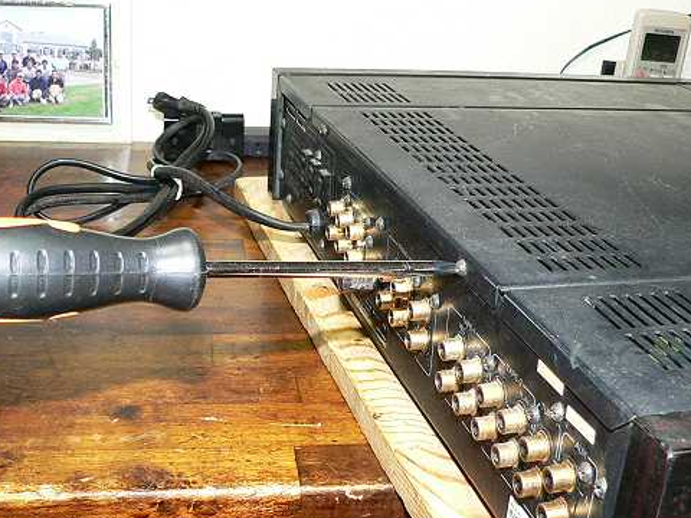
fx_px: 958
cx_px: 374
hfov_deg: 39.6
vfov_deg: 30.2
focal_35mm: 48
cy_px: 285
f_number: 2.8
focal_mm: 6
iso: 400
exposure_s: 1/60
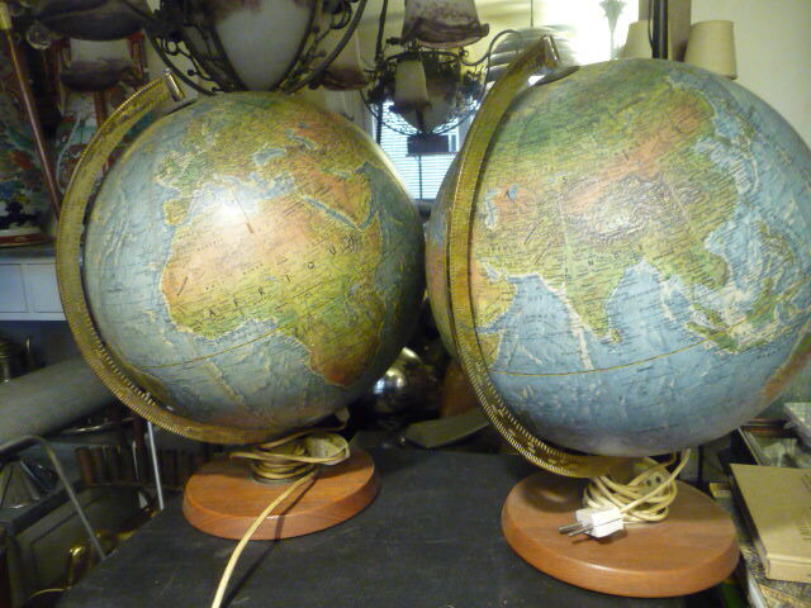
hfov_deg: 63.4
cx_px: 406
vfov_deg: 49.7
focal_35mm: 28
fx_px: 656
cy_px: 304
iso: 800
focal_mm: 4.7
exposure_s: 1/25
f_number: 3.3
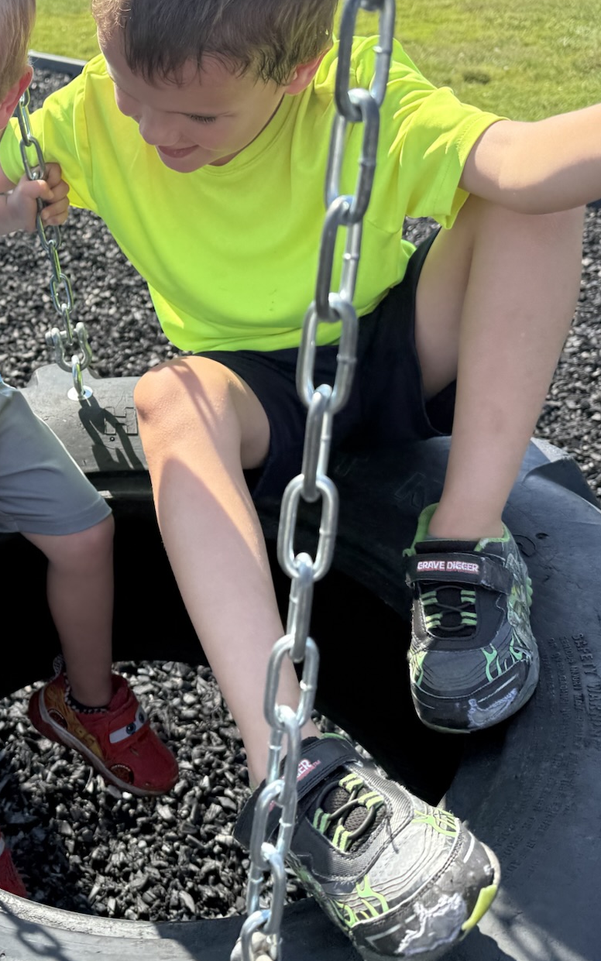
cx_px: 24
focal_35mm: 41
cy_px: 388
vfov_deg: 47.9
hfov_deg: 29.5
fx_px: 1074
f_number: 1.78
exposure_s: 1/1522
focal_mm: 6.76
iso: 80
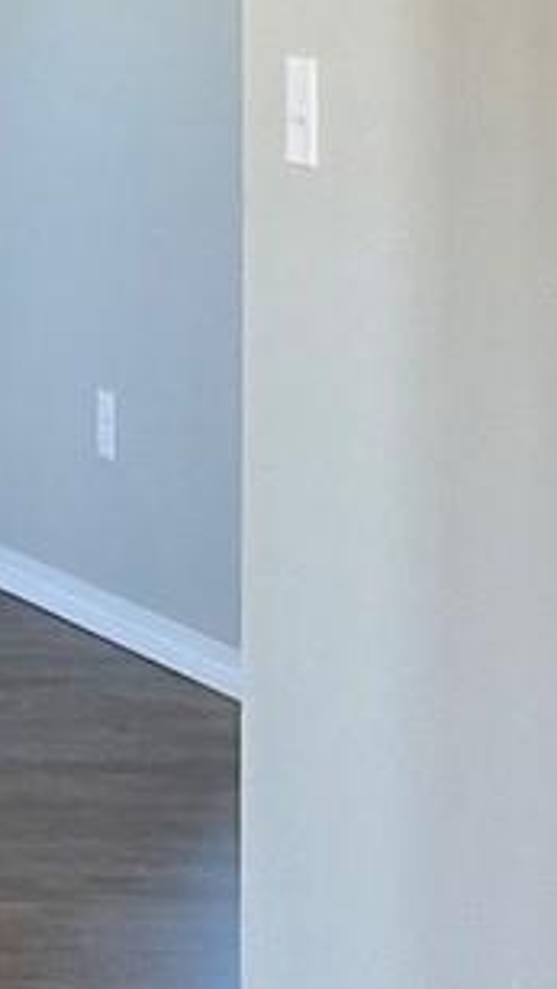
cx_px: -1626
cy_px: -209
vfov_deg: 11.2
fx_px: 4956
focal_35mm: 189
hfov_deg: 5.6
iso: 80
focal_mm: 5.7
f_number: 1.5
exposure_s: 1/60
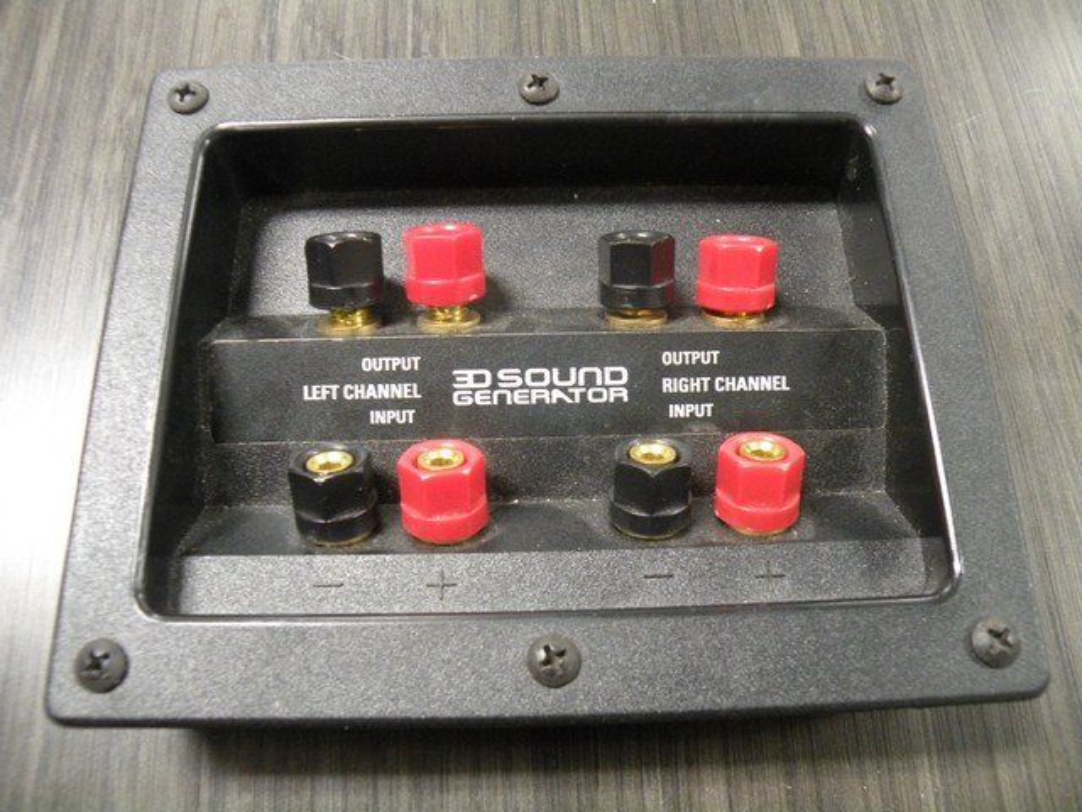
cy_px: 406
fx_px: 844
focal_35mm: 27
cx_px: 541
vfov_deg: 51.4
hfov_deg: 65.3
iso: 400
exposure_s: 1/16.1
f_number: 2.8
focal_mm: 4.7
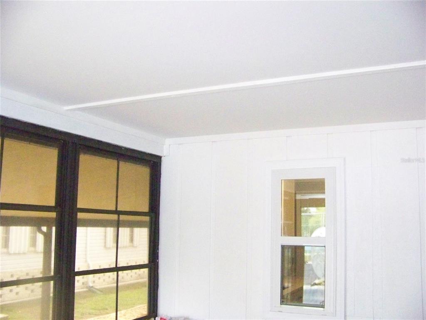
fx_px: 443
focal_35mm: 36
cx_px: 213
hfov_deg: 51.4
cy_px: 160
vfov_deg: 39.7
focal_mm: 5.85
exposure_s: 1/500
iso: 1600
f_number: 2.8
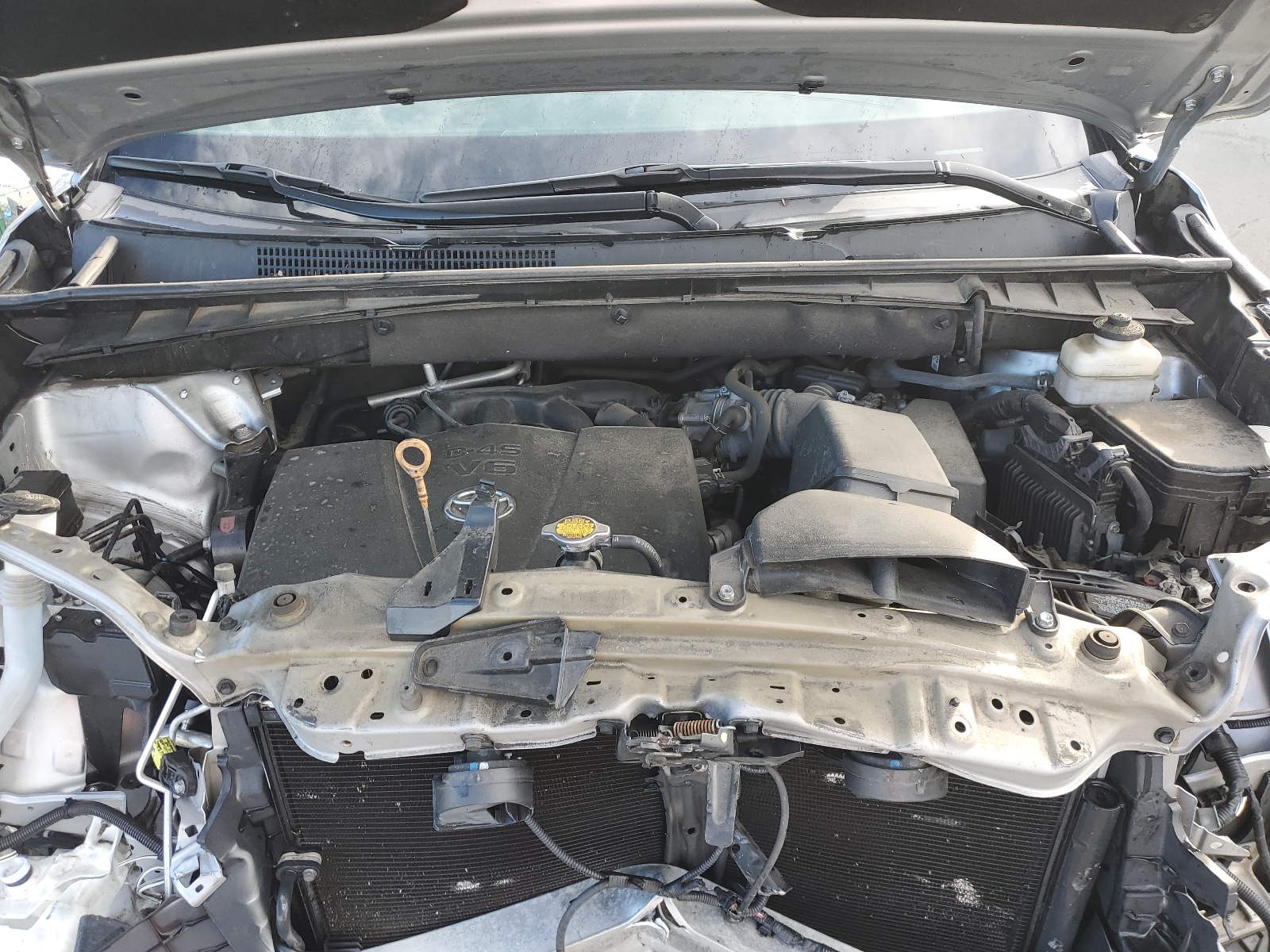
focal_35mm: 26
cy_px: 476
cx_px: 635
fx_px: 954
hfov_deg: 67.3
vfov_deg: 53.1
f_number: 1.5
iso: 50
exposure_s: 1/164
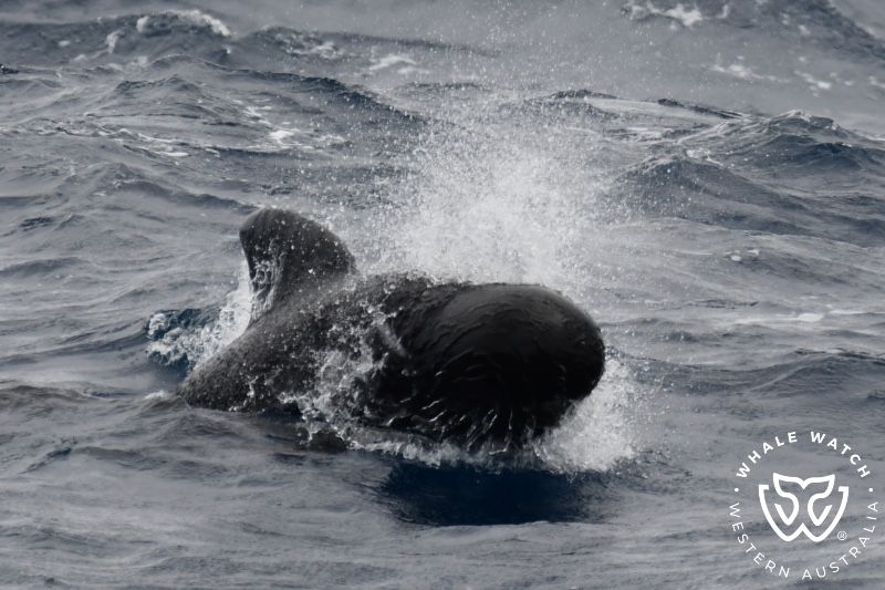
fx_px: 16958
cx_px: 442
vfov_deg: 2.0
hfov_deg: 3.0
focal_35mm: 690
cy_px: 295
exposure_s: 1/2000
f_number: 8
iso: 400
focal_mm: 460
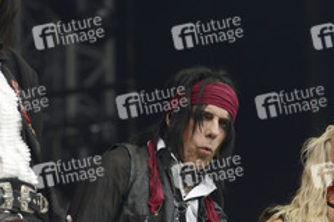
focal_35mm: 291
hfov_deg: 7.1
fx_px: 2700
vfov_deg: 4.7
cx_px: 170
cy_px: 137
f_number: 5
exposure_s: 1/800
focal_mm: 155
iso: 320
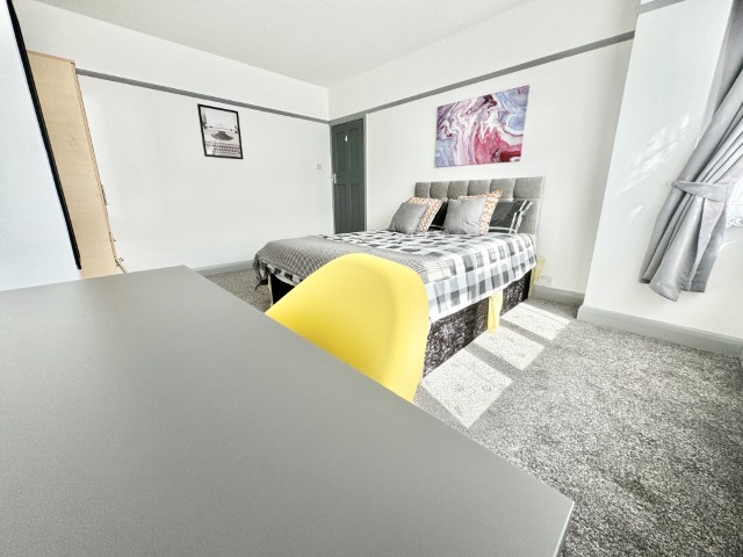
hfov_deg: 102.1
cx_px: 372
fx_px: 300
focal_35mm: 14
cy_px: 278
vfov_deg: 85.7
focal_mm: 2.22
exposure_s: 1/228
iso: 40
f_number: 2.2
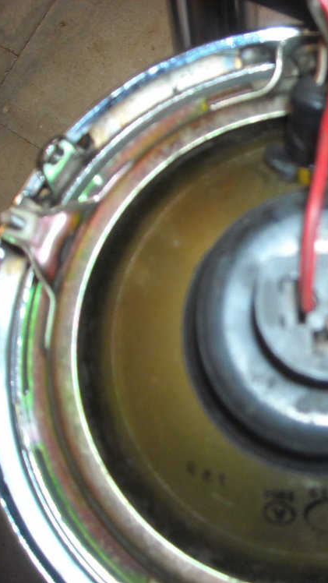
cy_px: 292
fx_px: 788
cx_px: 369
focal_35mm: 51
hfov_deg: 22.1
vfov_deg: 40.6
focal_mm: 5.7
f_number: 2.8
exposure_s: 1/60
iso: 200
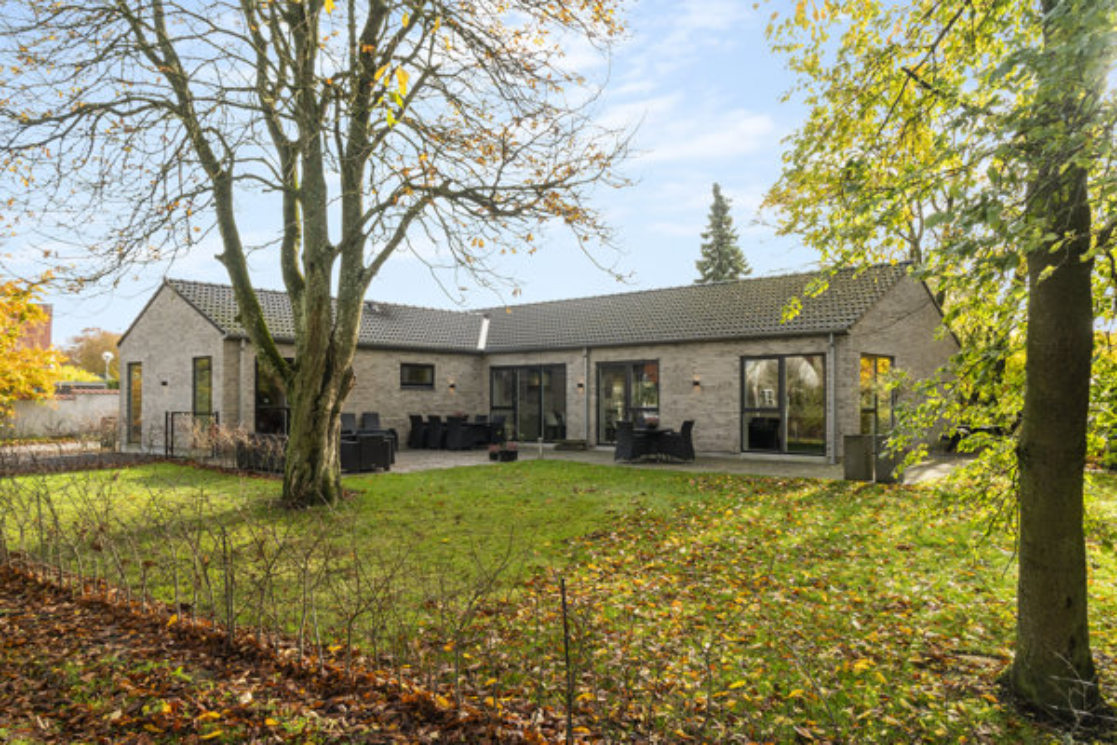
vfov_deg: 50.4
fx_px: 791
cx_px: 558
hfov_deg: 70.4
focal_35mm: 26
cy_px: 372
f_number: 8
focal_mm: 17
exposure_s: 1/160
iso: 400
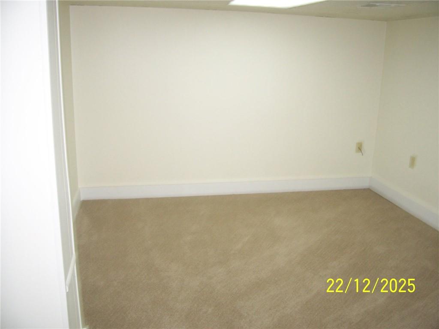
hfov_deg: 54.0
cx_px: 220
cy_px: 164
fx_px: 431
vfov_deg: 41.8
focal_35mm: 34
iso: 160
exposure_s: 1/60
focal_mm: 5.6
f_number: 2.7
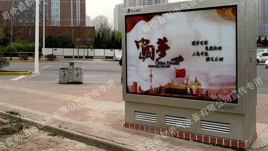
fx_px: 284
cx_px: 134
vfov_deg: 29.5
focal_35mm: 40
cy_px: 52
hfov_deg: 50.5
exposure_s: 1/613
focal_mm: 3.95
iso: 50
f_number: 1.6
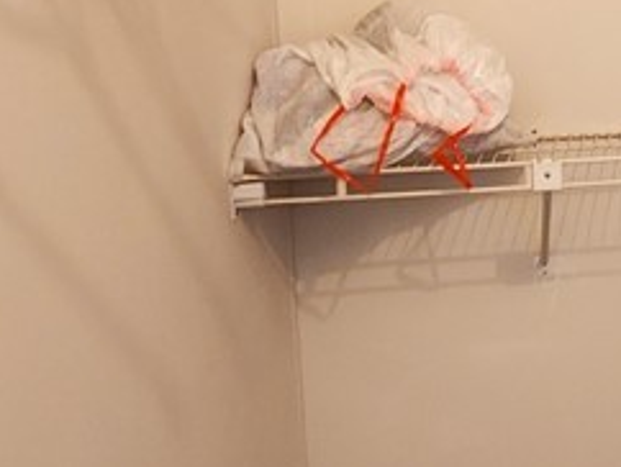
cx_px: 860
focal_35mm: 55
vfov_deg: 25.8
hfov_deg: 27.5
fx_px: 988
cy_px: 51
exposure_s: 1/30
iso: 400
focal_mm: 2.2
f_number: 2.2
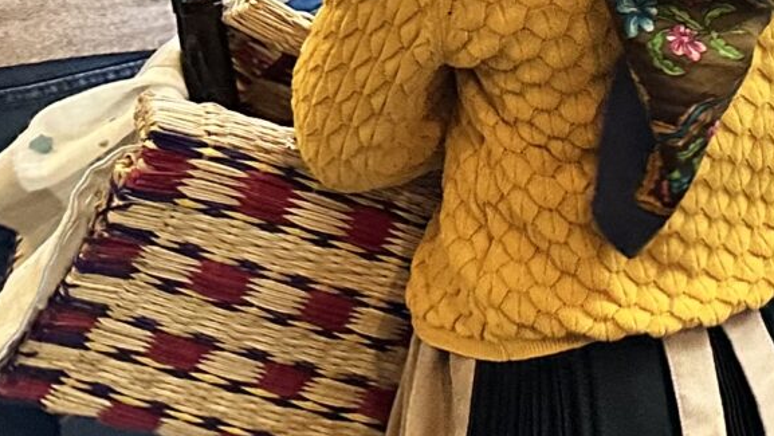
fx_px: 2381
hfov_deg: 15.1
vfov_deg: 10.4
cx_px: 1539
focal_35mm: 116
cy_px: 115
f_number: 1.78
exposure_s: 1/102
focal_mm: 6.86
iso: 250
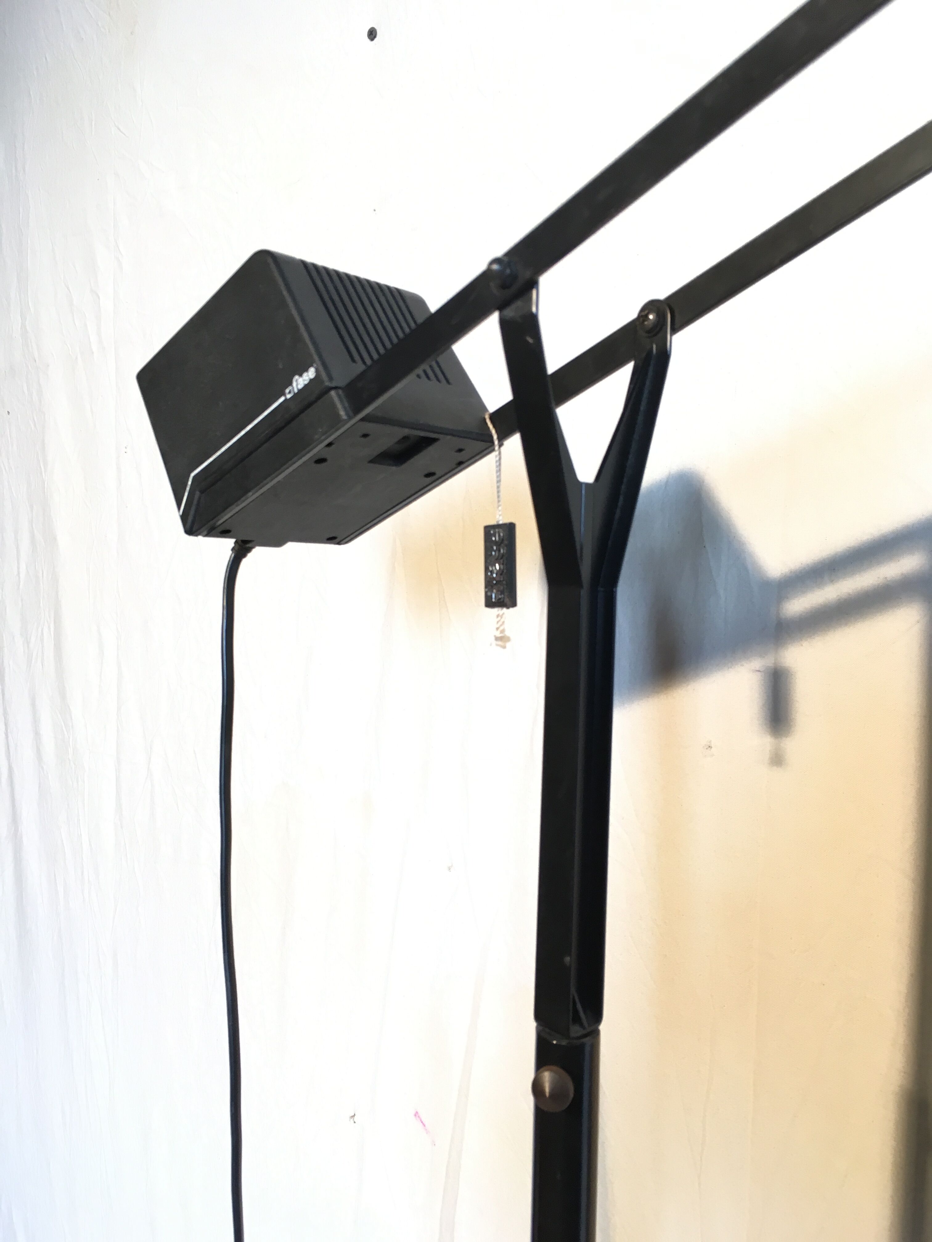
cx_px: 466
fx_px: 1041
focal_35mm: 29
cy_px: 621
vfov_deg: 61.7
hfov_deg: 48.2
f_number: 2.2
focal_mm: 4.15
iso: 32
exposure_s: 1/33
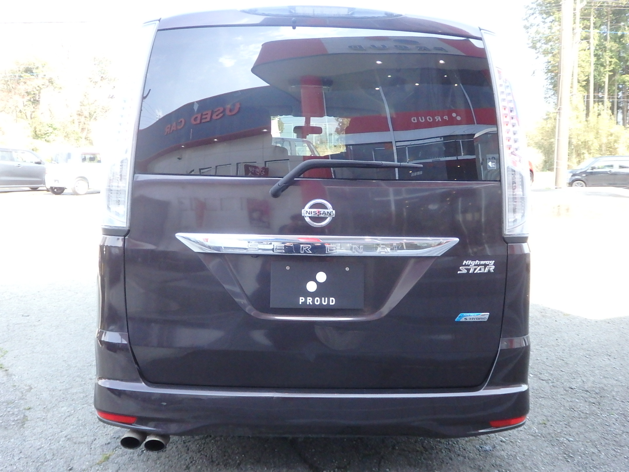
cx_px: 314
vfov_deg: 42.9
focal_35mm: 33
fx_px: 600
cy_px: 236
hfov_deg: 55.4
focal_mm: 6
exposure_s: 1/800
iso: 1000
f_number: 3.4
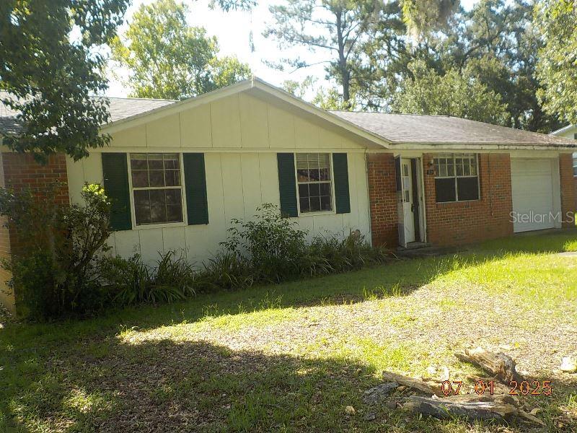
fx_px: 500
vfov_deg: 46.8
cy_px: 216
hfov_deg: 60.0
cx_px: 288
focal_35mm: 30
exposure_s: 1/400
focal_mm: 4.1
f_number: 3.3
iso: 125
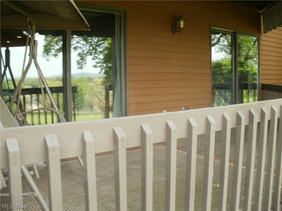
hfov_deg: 51.4
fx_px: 293
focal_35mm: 36
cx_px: 141
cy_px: 106
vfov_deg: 39.7
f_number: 3.5
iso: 100
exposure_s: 1/60
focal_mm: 6.3
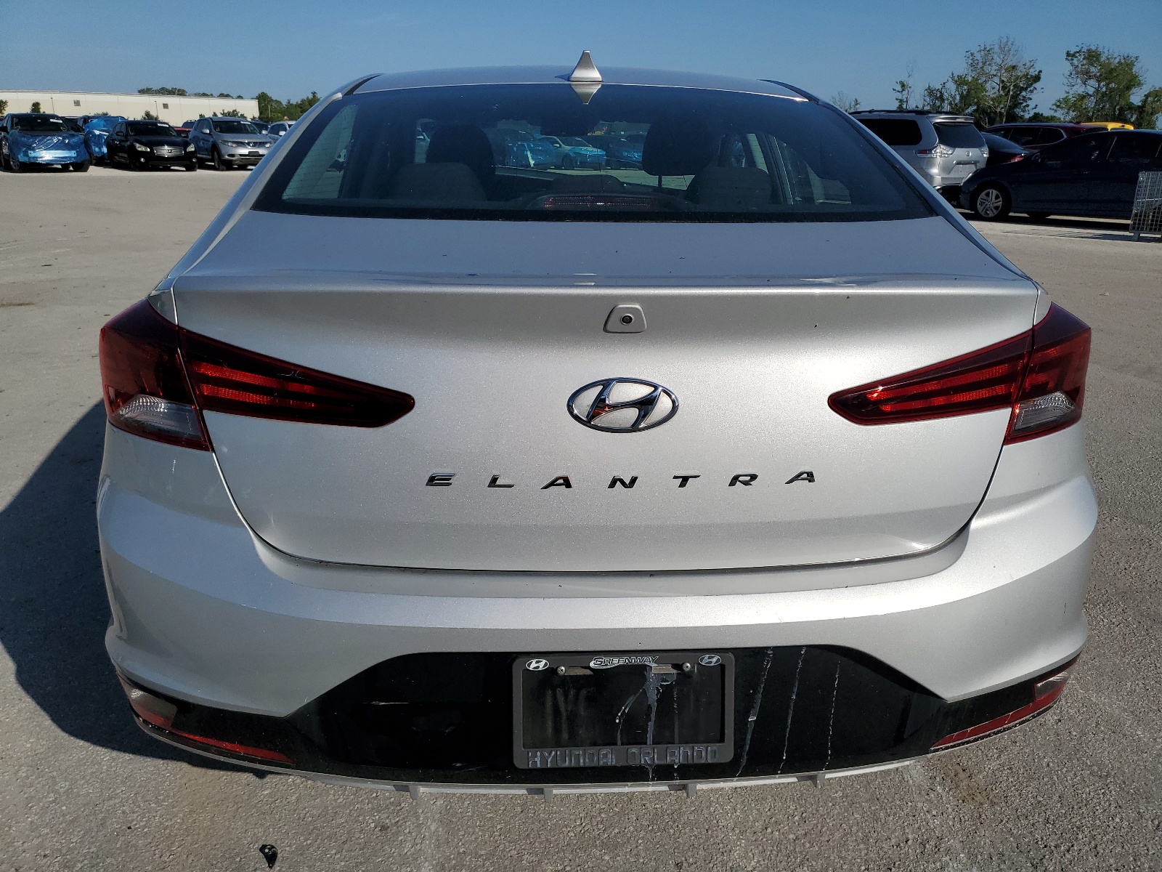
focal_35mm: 26
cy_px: 436
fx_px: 873
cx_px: 581
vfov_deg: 53.1
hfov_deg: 67.3
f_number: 1.5
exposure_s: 1/10000
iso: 50
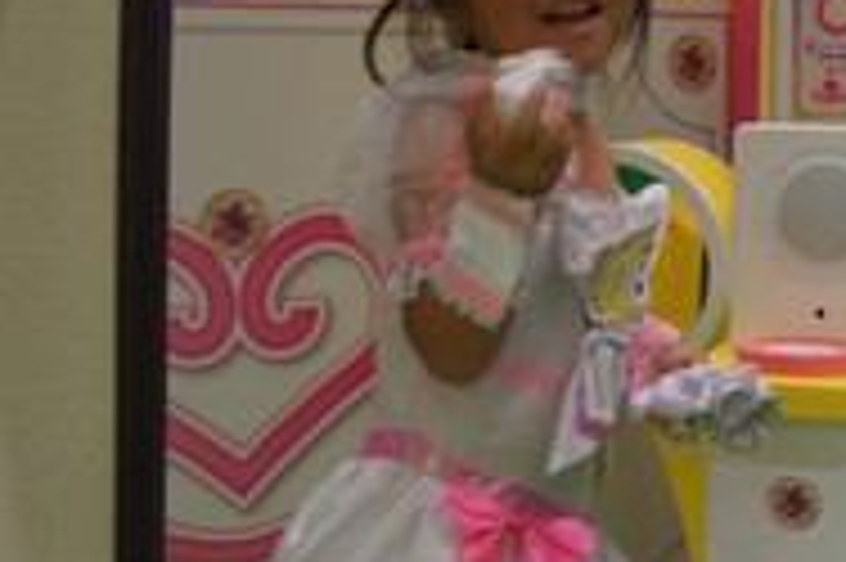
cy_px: 211
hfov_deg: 28.9
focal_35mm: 67
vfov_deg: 20.2
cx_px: 752
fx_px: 1575
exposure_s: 1/50
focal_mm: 21
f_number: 4.5
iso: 200
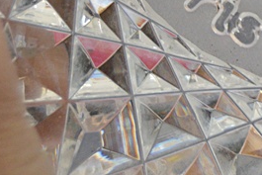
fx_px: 1646
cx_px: 347
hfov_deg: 9.0
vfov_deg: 6.0
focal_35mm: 226
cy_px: -105
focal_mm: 40
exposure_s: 1/60
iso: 1000
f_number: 5
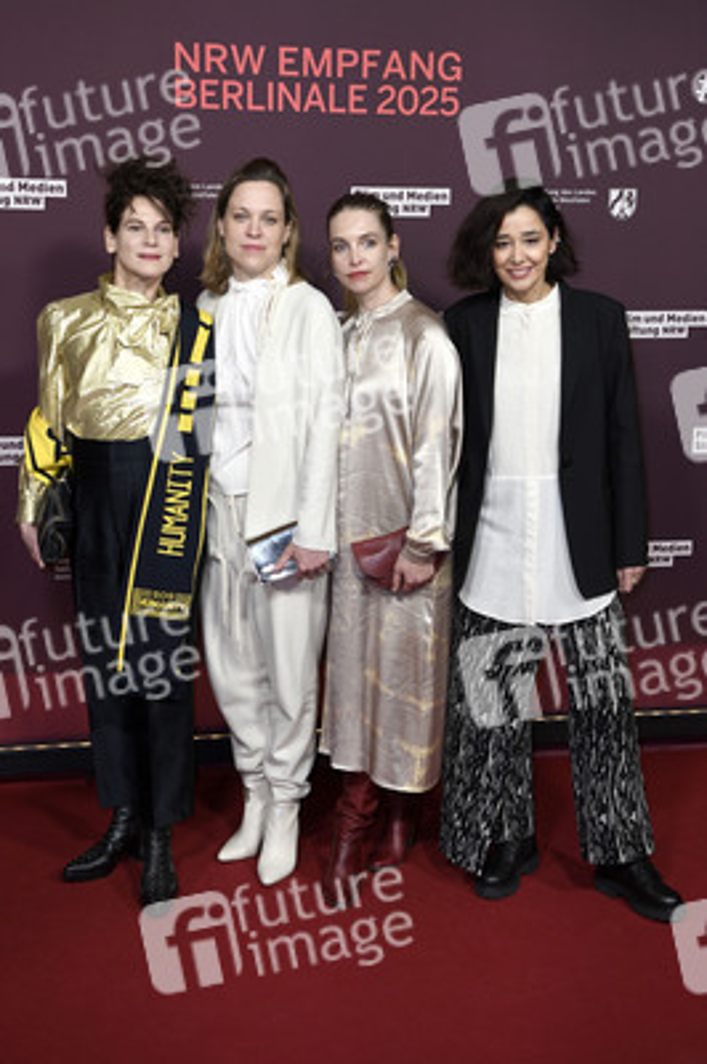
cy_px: 532
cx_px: 354
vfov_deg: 39.6
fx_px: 1475
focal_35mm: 50
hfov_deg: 26.9
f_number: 4
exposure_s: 1/320
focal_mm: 50
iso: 800
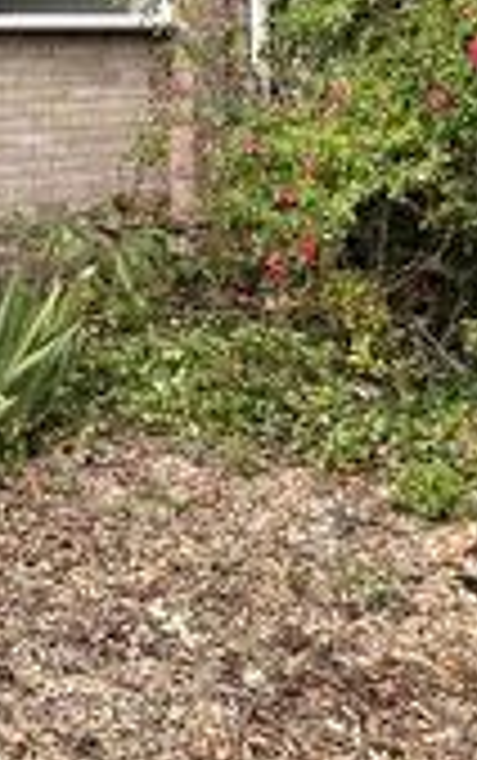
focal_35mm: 57
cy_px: -34
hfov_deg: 20.2
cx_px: -198
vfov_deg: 32.3
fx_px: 1183
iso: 32
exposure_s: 1/585
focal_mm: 1.57
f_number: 1.8
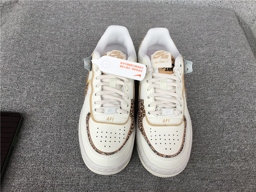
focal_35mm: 31
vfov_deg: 45.4
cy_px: 96
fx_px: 229
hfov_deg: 58.4
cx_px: 128
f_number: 2.4
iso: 25
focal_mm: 3.3
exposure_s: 1/115
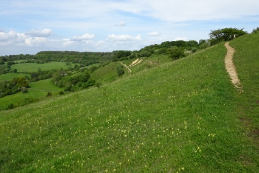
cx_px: 128
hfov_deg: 57.2
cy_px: 77
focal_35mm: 33
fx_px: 237
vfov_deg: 39.9
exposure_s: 1/640
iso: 80
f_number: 3.5
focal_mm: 5.09
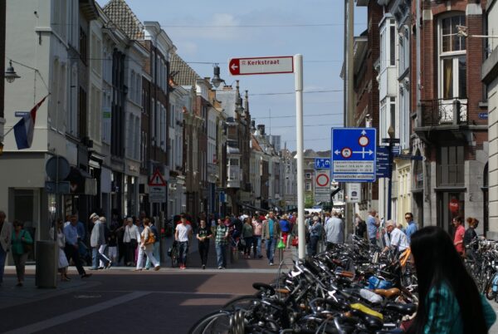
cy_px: 167
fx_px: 1455
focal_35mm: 105
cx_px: 249
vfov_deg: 13.1
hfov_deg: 19.4
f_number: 11
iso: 100
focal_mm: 70
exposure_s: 1/200
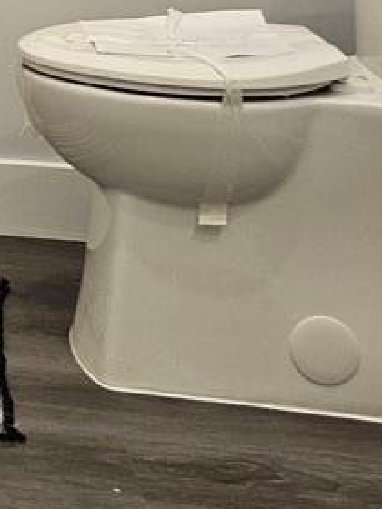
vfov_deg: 20.2
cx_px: -226
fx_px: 1236
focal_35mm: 84
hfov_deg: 15.8
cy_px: -240
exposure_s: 1/120
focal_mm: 6.3
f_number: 1.7
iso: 250
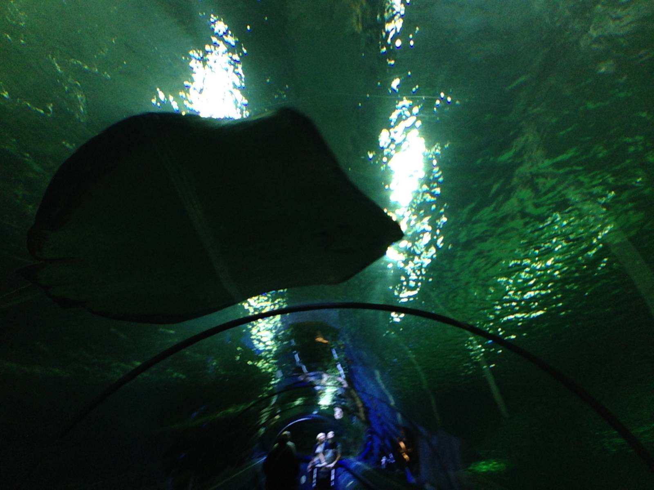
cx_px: 327
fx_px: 1247
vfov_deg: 22.3
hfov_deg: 29.4
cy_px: 245
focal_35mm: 66
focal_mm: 4.12
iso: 200
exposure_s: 1/30
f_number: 2.4
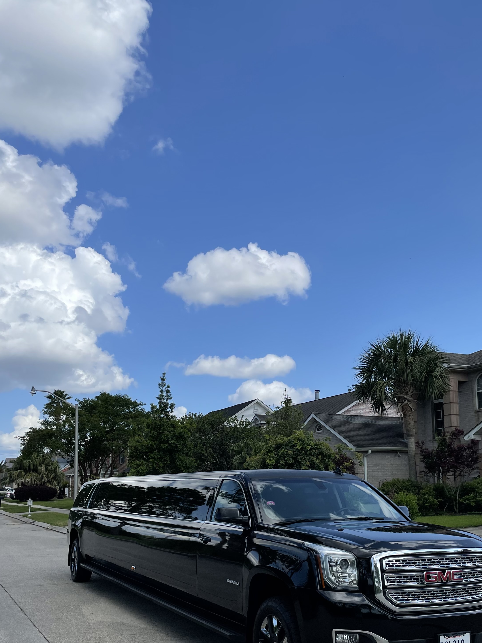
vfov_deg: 50.8
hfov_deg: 39.6
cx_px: 258
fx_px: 668
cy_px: 407
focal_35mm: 36
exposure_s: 1/5291
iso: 50
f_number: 1.6
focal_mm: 4.2
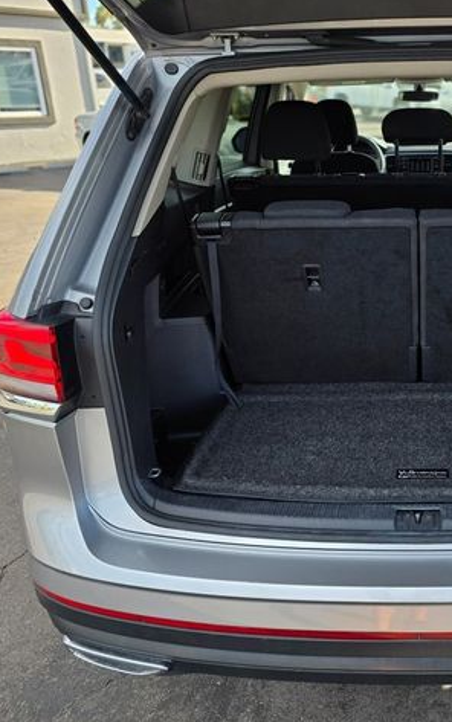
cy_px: 359
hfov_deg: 35.8
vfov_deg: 58.1
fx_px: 650
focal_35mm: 33
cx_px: 415
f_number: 1.7
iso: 25
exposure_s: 1/359
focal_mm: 6.3
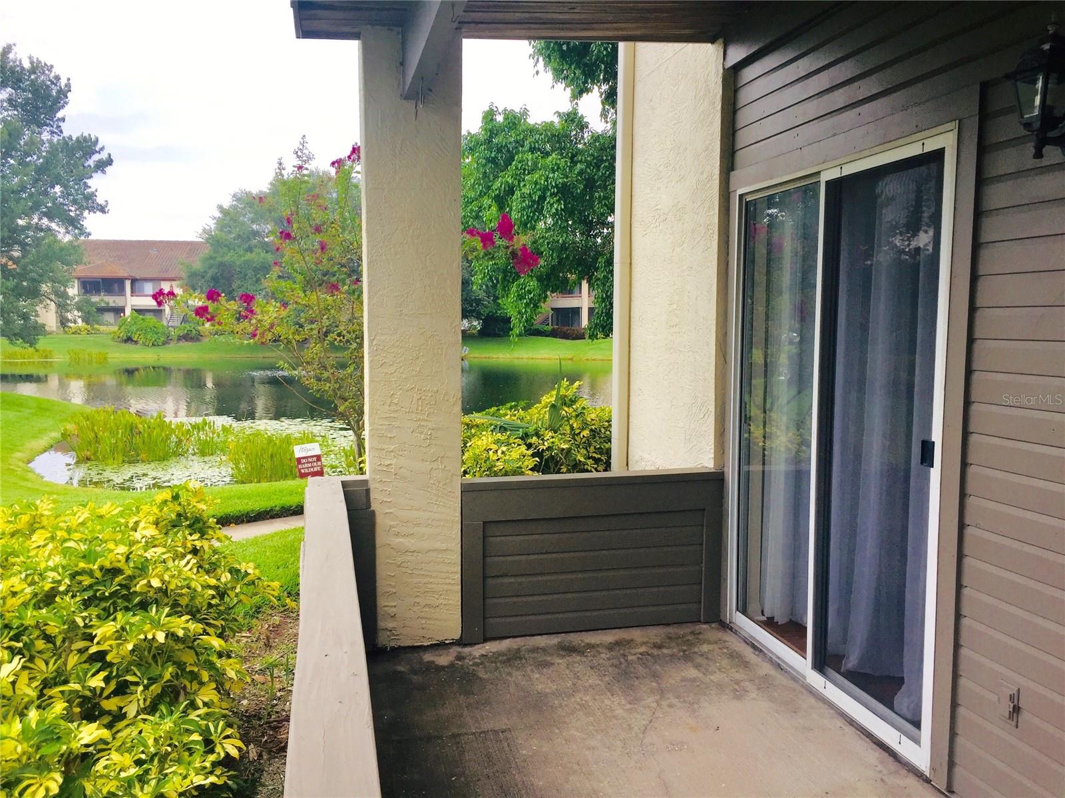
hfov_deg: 61.7
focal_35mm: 29
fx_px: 892
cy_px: 399
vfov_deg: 48.2
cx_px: 532
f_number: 2.2
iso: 32
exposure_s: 1/388
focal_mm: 4.15
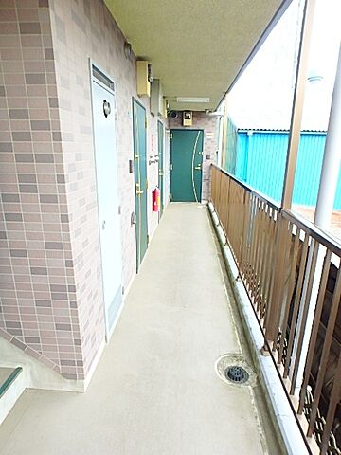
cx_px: 170
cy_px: 228
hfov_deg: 63.4
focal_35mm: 21
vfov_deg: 79.0
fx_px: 276
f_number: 3.5
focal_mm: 3.7
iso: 200
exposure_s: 1/40
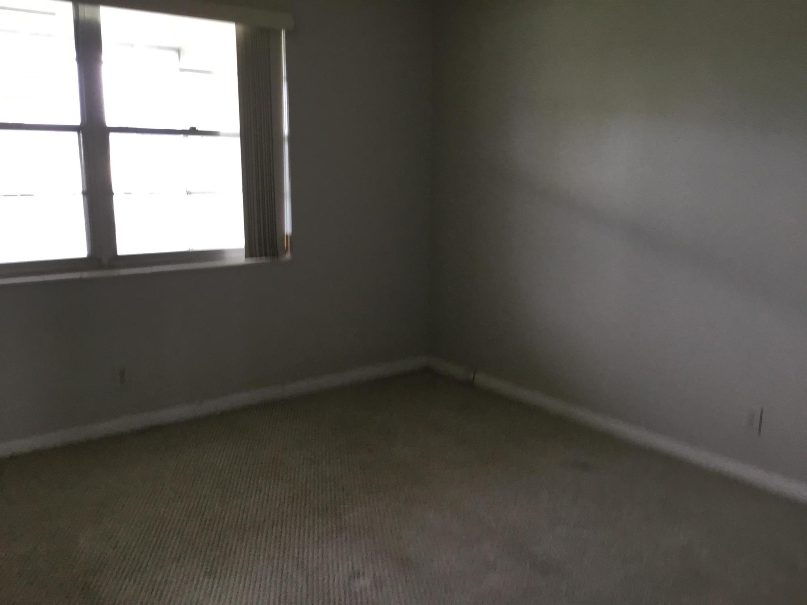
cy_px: 302
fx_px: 723
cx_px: 404
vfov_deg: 45.4
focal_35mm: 31
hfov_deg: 58.4
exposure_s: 1/30
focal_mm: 3.3
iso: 64
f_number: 2.4
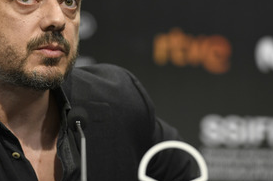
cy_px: 40
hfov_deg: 6.2
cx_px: 94
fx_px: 2506
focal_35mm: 331
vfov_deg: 4.1
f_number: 4.5
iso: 1600
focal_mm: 200
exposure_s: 1/250
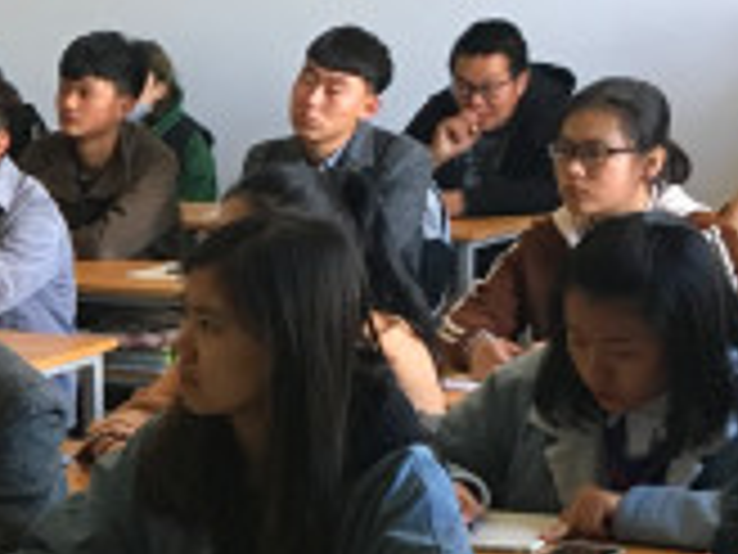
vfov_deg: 13.0
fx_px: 2409
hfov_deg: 15.9
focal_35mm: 113
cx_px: -378
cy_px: 500
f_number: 2.2
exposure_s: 1/33
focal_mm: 4.15
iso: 160
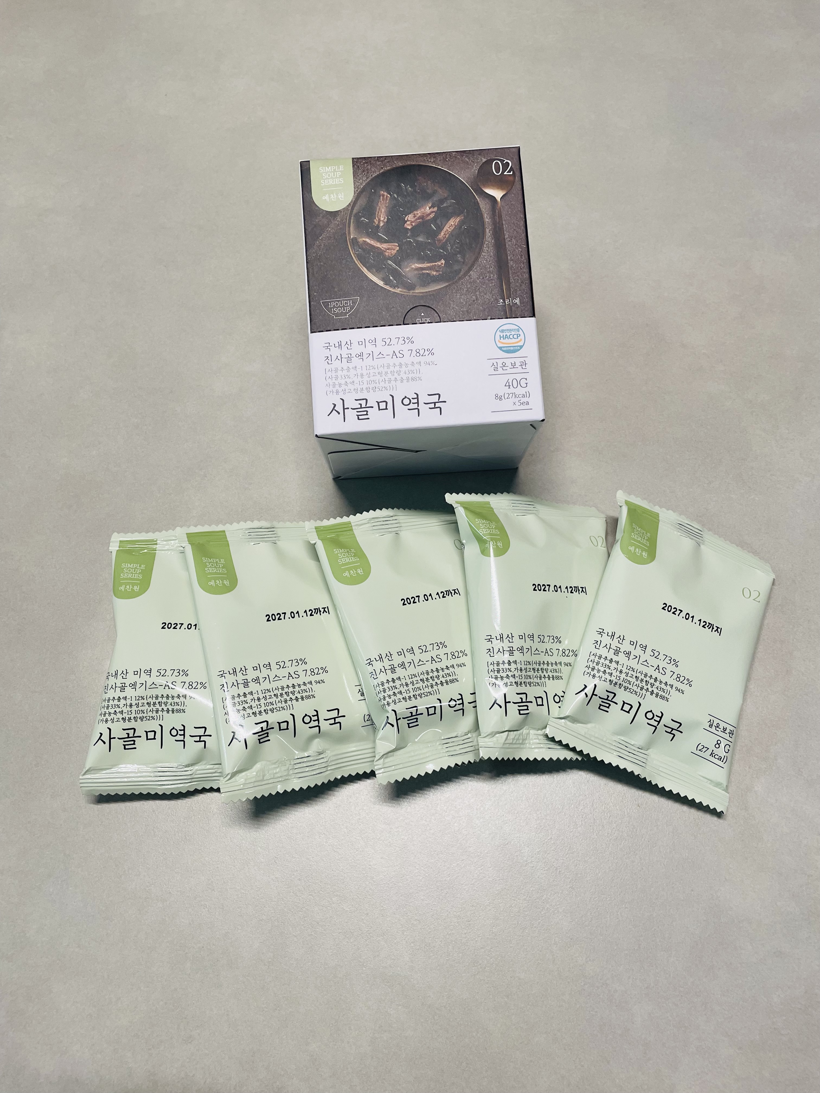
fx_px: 821
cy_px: 546
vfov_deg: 67.3
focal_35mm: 26
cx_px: 410
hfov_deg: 53.1
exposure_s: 1/120
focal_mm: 4.2
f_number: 1.6
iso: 80
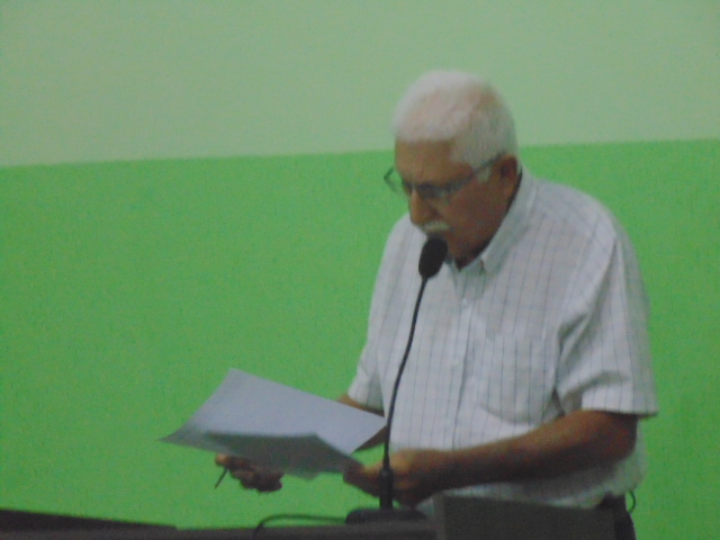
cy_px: 270
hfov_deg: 5.5
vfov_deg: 4.2
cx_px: 360
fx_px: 7446
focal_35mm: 358
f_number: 6
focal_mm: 64.1
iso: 800
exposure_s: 1/40
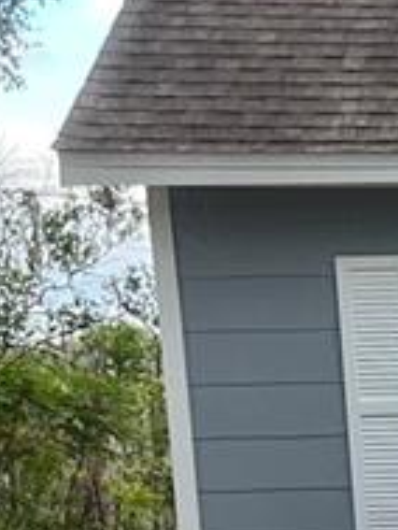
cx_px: 1155
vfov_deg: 11.5
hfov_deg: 7.9
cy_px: 794
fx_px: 2527
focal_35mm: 165
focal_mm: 5.1
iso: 50
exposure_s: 1/164
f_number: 1.6
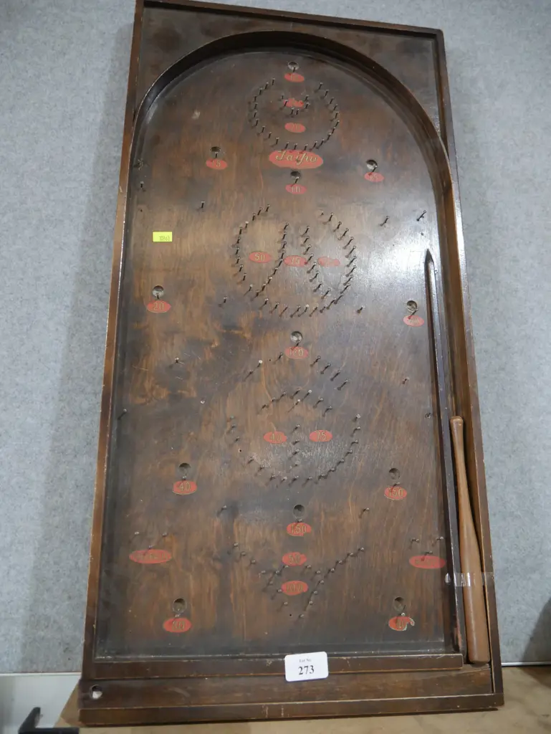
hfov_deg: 49.8
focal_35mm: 28
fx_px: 594
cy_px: 367
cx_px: 276
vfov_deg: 63.4
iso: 1600
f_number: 3.5
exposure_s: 1/60
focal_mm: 14
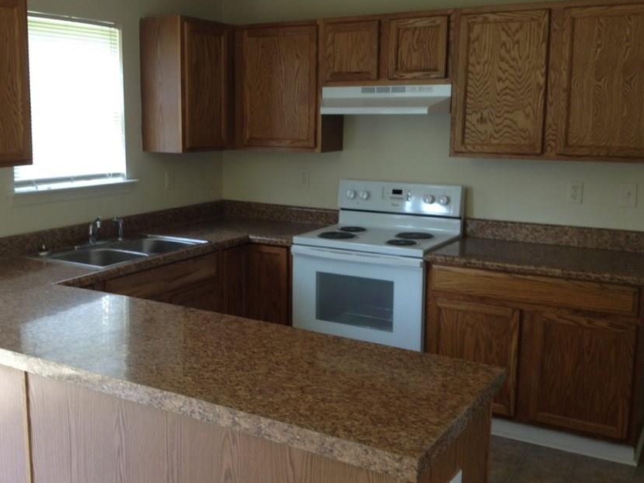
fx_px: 800
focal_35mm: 43
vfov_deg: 33.6
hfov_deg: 43.6
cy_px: 215
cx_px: 261
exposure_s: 1/40
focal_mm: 4.28
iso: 64
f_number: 2.4
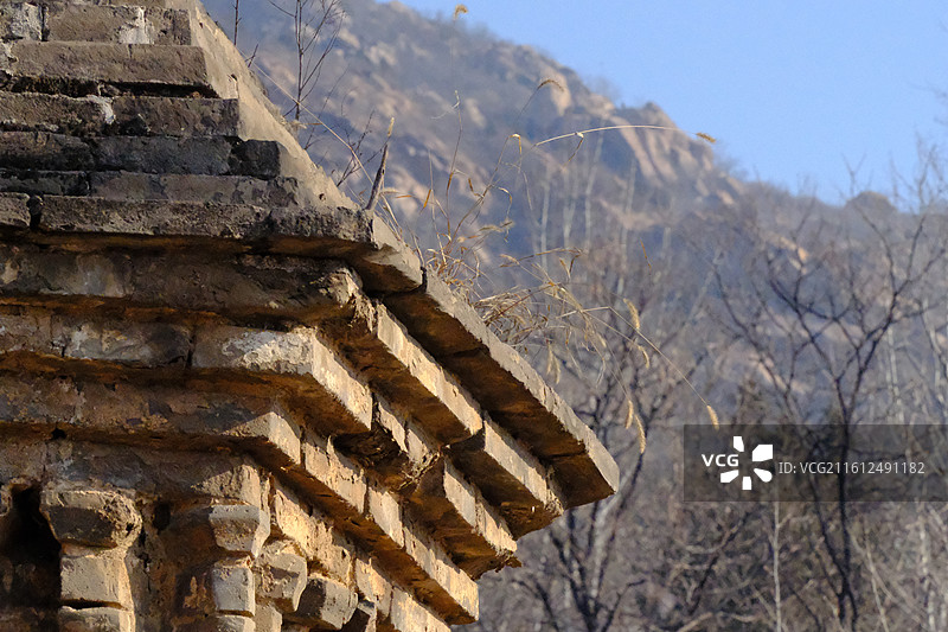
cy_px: 316
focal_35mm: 163
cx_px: 474
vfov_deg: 8.4
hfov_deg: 12.6
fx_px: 4291
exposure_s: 1/5000
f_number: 14
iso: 12800
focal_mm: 108.6
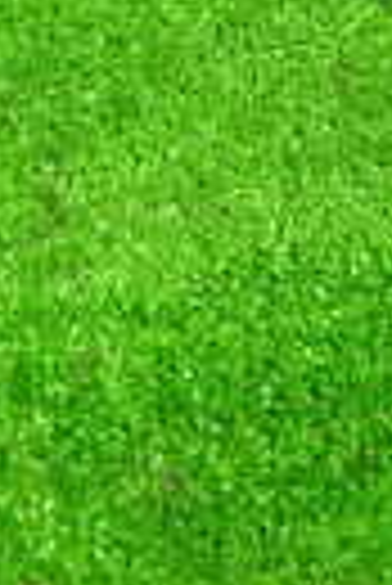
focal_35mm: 120
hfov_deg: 11.0
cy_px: -297
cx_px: 577
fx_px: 1955
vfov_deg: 15.7
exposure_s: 1/30
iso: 400
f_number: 2
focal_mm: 4.5
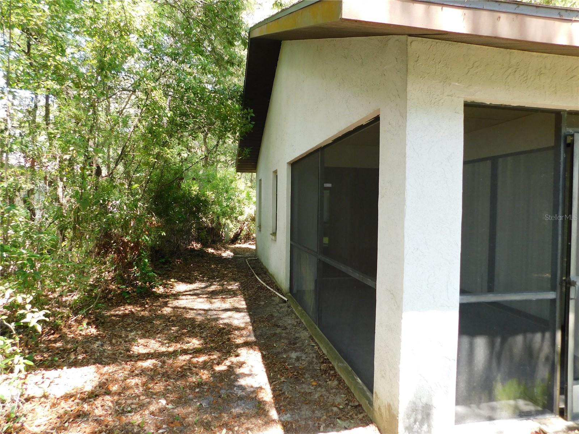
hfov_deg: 73.9
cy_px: 217
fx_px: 385
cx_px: 290
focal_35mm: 23
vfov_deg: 58.9
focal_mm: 4
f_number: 3
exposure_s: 1/100
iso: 125
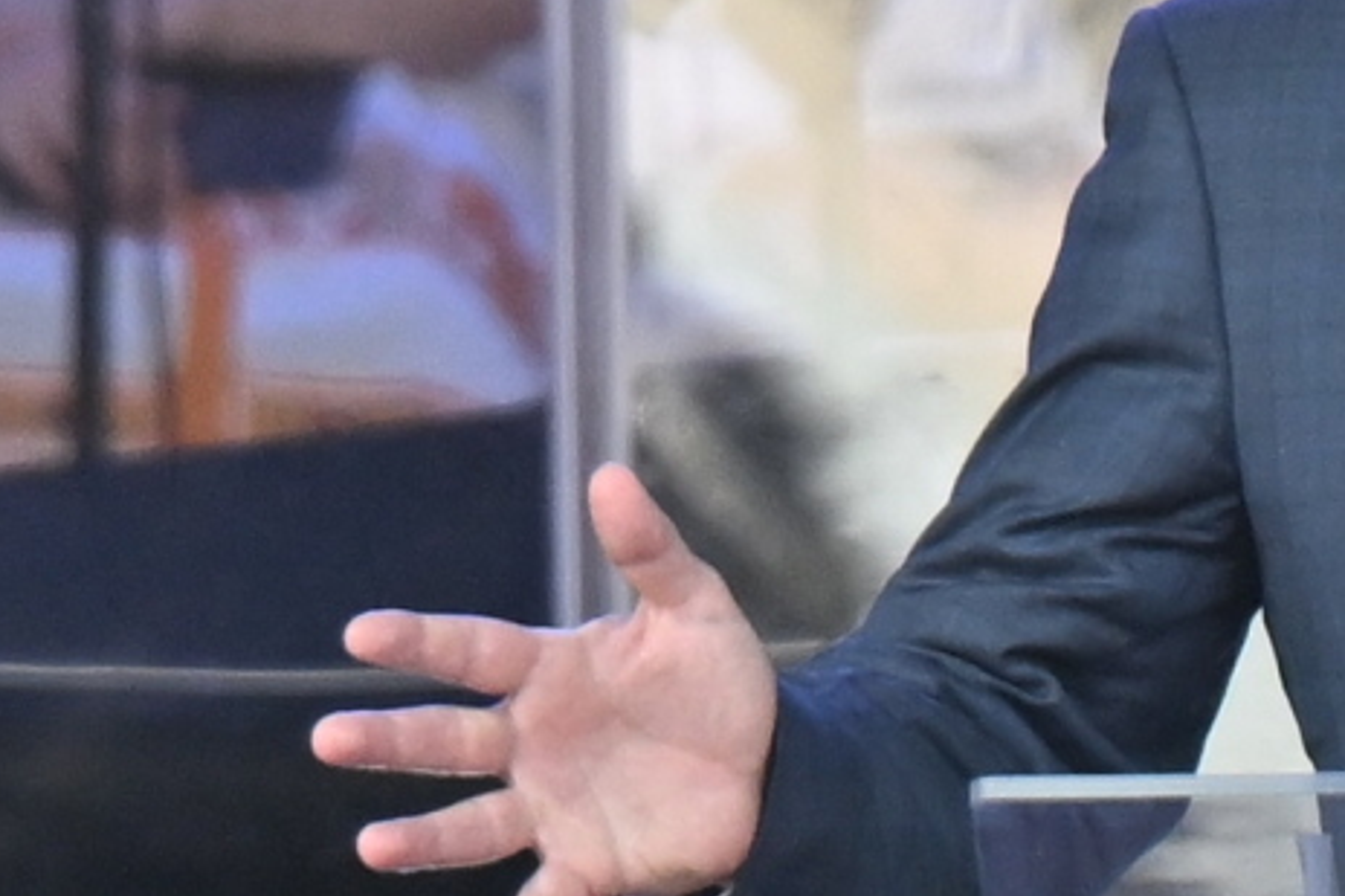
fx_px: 19308
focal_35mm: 517
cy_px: 159
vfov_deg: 2.7
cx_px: 1728
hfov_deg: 4.0
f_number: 2.8
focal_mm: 200
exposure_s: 1/1600
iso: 400
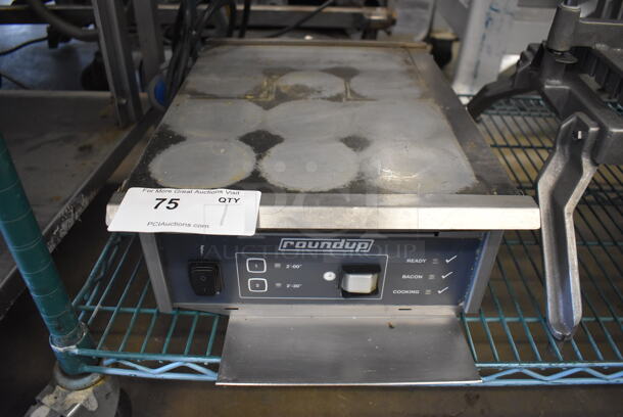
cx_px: 312
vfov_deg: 48.0
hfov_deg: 67.3
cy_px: 208
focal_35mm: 27
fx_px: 468
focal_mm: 18
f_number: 3.5
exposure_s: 1/125
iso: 3200
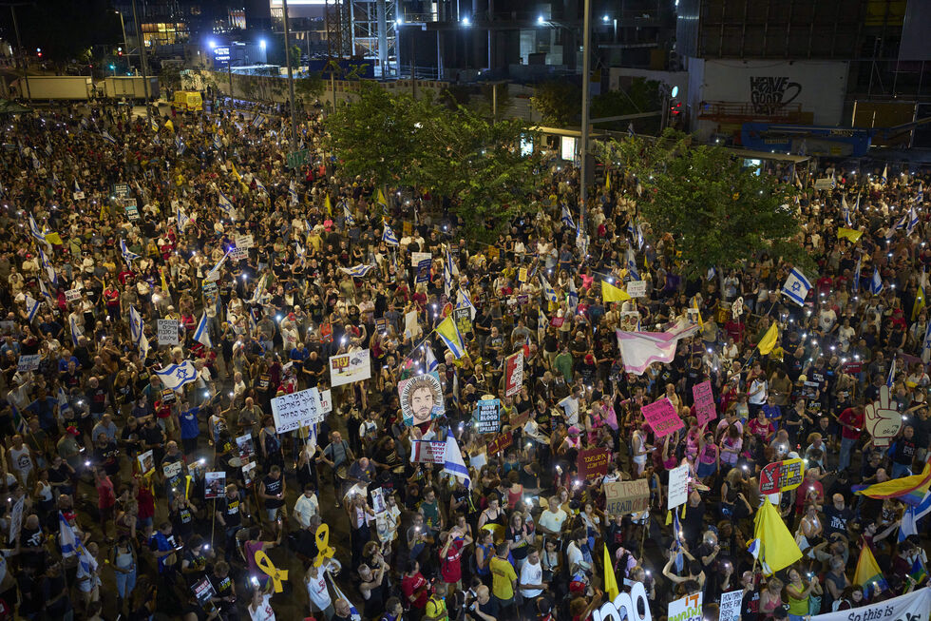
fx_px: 905
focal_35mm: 35
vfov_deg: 37.8
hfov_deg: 54.4
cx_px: 466
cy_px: 310
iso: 3200
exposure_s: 1/320
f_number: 2
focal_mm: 35
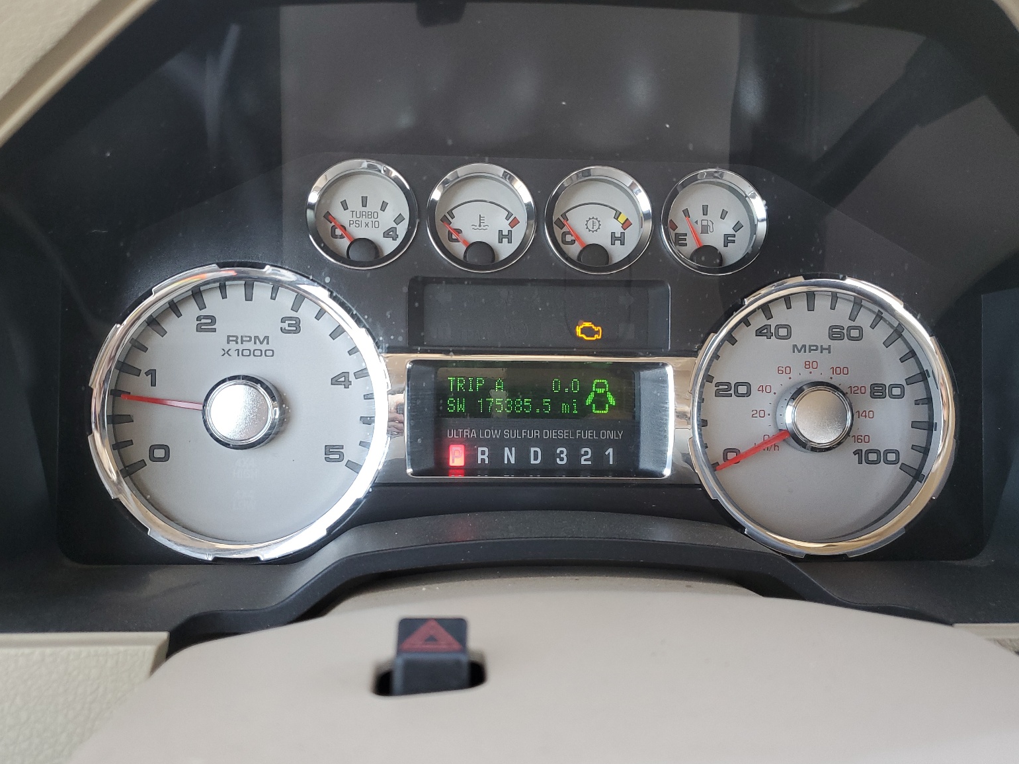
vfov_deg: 51.3
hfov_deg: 65.3
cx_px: 493
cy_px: 396
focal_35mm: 27
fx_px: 795
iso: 91
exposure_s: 1/120
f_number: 1.5
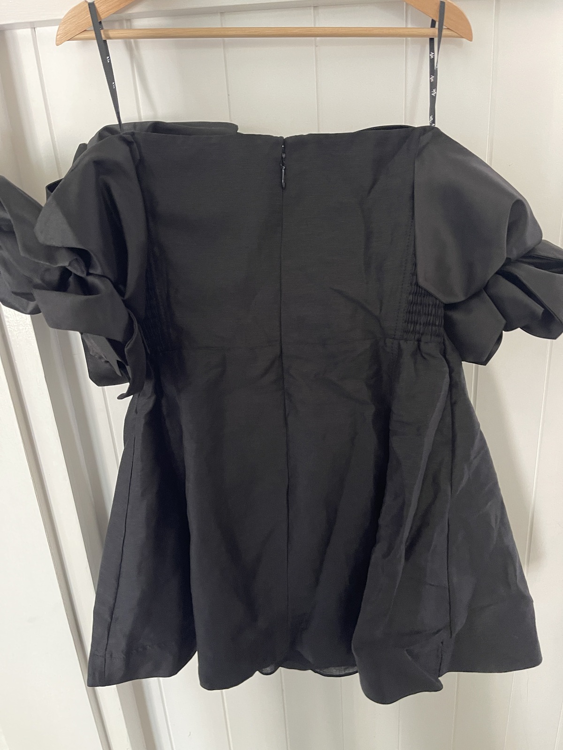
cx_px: 282
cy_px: 375
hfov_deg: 54.9
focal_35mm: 25
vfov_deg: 69.4
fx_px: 542
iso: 640
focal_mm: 5.1
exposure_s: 1/37
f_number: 1.6
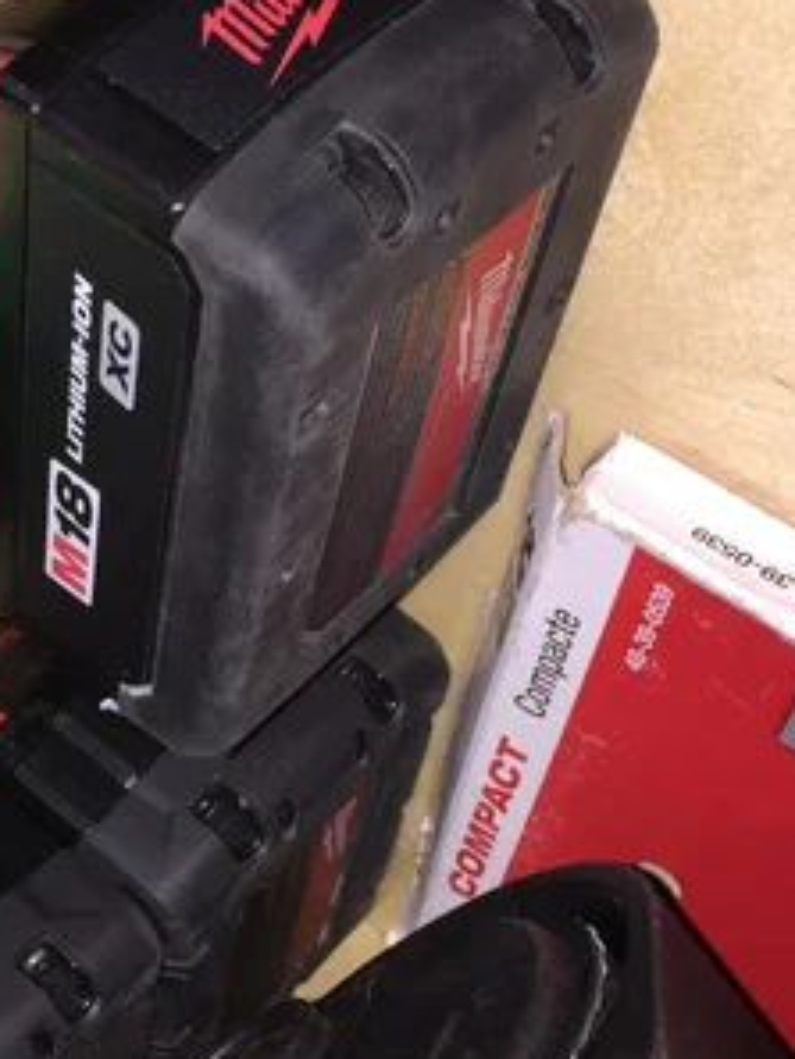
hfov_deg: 23.5
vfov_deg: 31.7
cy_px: 562
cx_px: 109
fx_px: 1867
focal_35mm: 61
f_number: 2.2
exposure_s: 1/29
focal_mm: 4.15
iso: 32
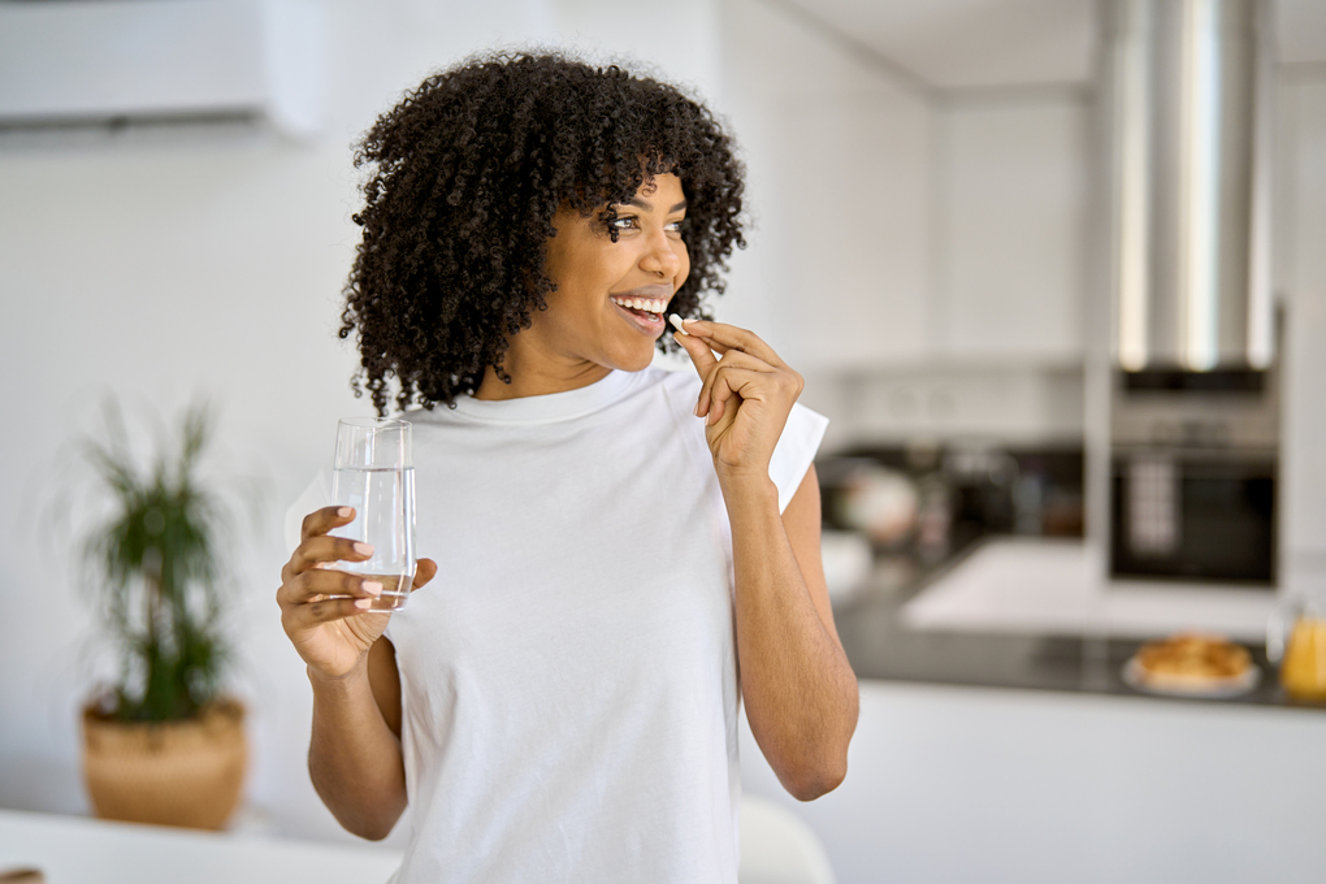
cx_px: 663
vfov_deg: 27.0
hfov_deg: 39.6
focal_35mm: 50
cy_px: 442
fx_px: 1842
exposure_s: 1/640
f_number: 1.4
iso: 160
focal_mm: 50
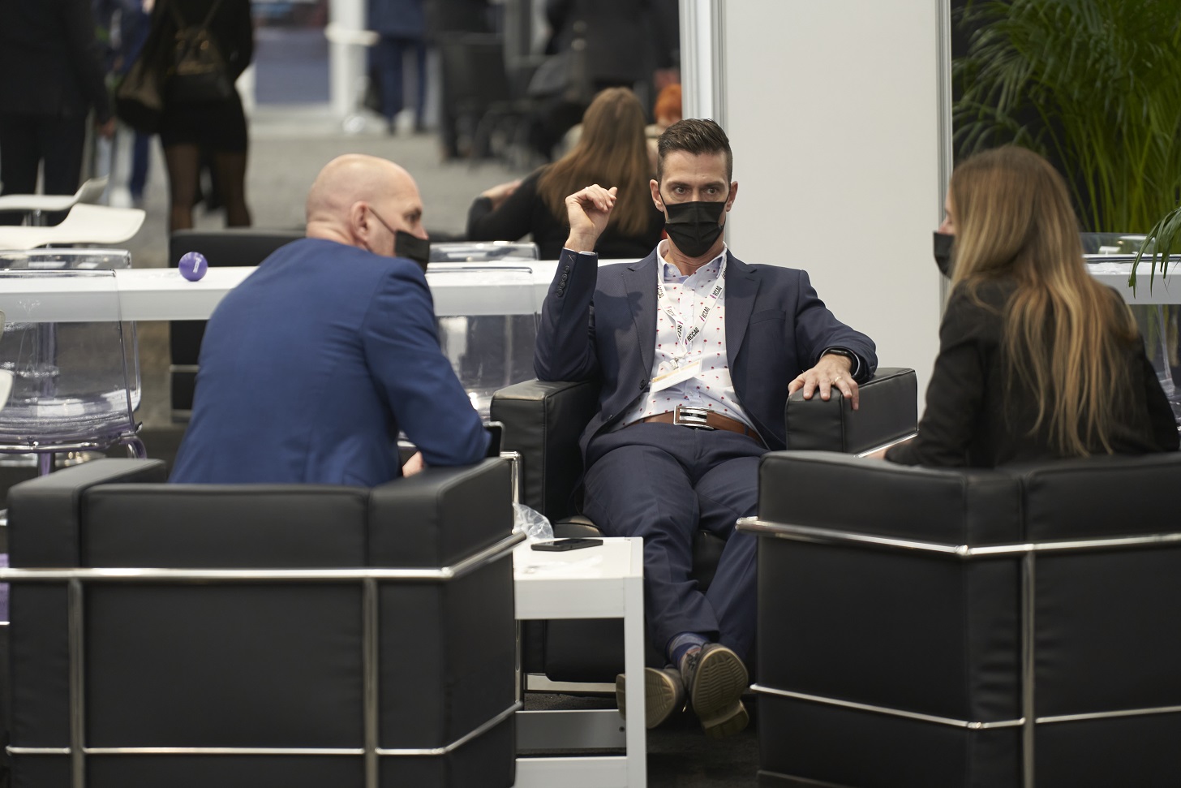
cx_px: 590
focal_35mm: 200
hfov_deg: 10.3
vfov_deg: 6.9
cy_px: 394
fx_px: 6561
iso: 1600
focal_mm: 200
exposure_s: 1/200
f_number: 4
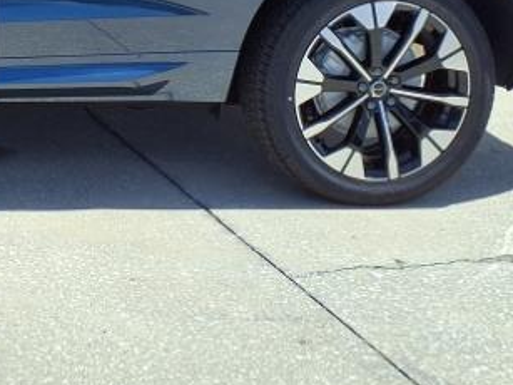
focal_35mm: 90
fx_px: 1333
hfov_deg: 20.2
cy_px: -157
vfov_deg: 15.4
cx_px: -127
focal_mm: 3.58
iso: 40
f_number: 1.9
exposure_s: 1/2000
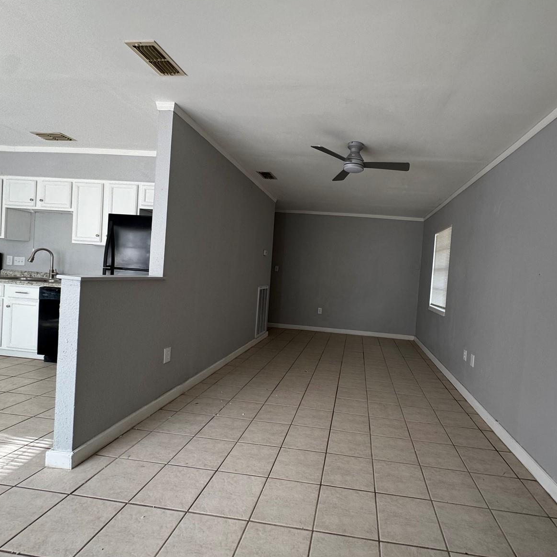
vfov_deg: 84.0
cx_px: 329
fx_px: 309
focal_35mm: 17
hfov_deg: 83.1
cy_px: 280
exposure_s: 1/99
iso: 125
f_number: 2.2
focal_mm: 2.22
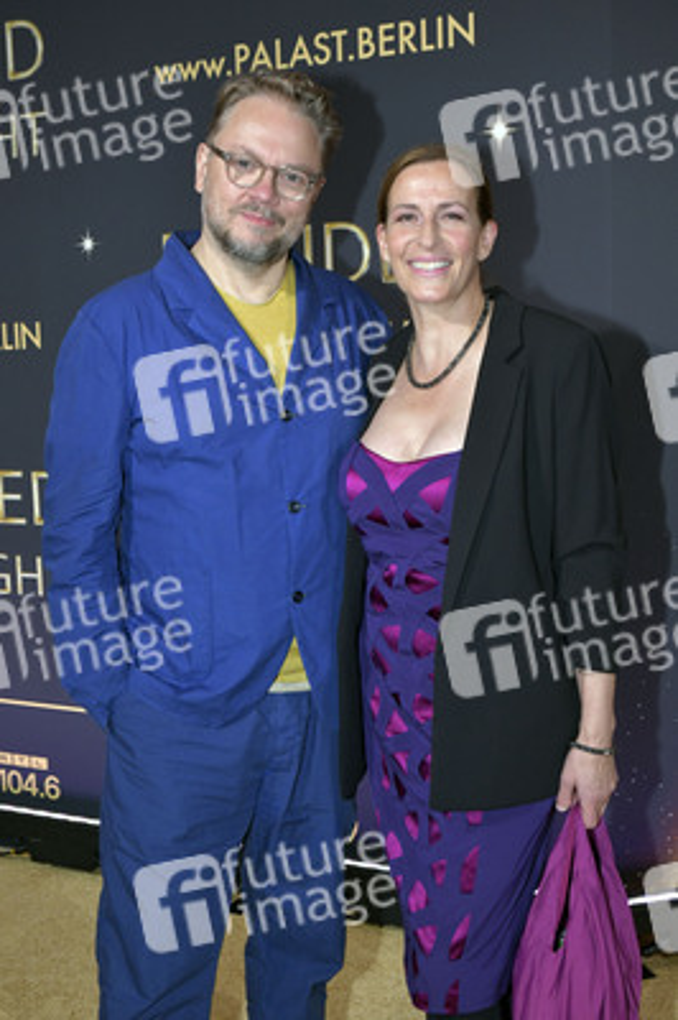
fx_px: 1188
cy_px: 510
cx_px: 339
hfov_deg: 31.8
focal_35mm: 42
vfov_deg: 46.4
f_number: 5.6
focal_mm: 42
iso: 1250
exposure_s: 1/200
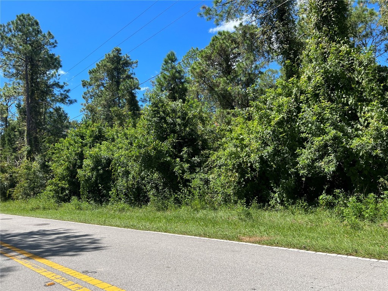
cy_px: 146
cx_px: 194
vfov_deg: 53.1
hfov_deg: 67.3
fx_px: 291
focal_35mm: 26
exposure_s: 1/2404
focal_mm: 5.7
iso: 50
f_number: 1.5
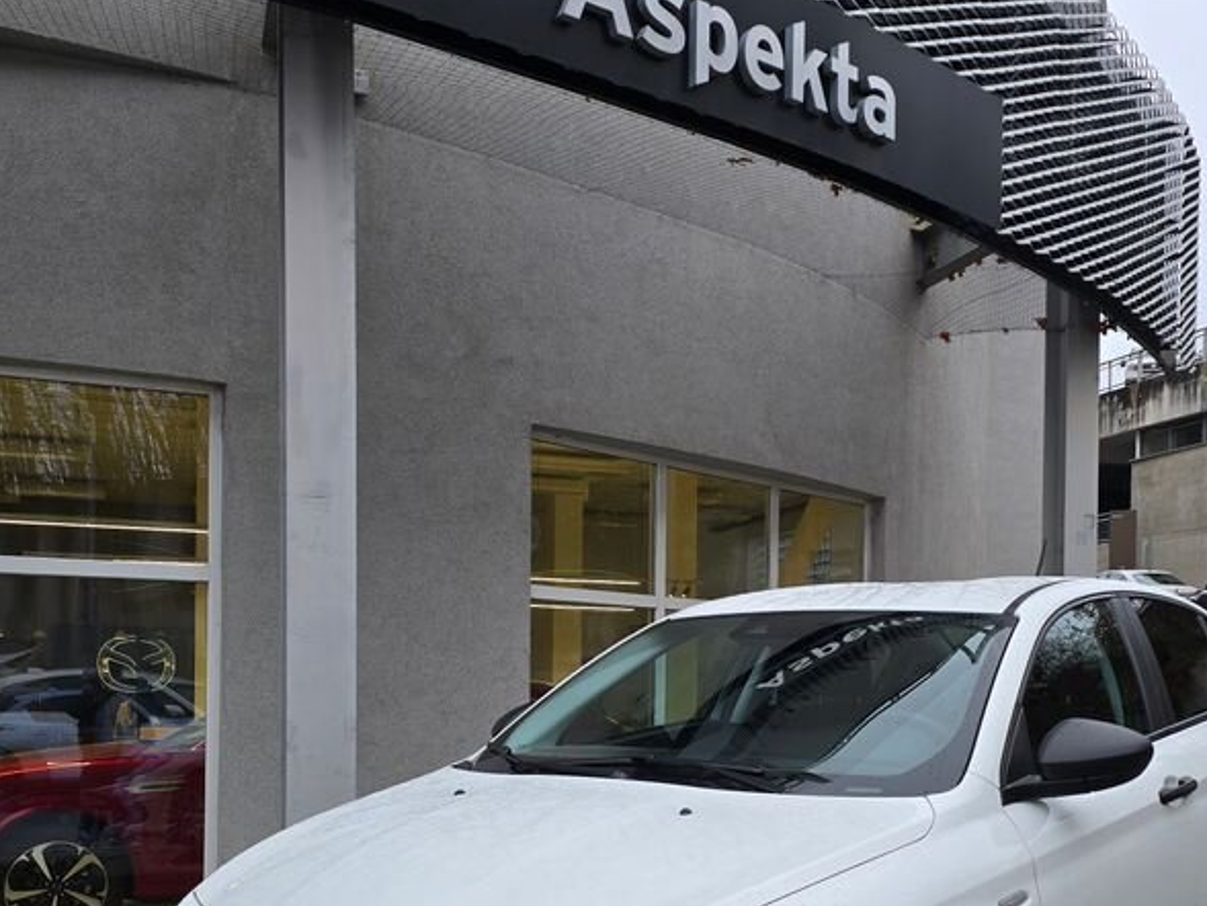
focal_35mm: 40
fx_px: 1395
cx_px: 719
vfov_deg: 35.1
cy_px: 693
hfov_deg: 46.5
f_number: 1.7
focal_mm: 6.3
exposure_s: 1/100
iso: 40
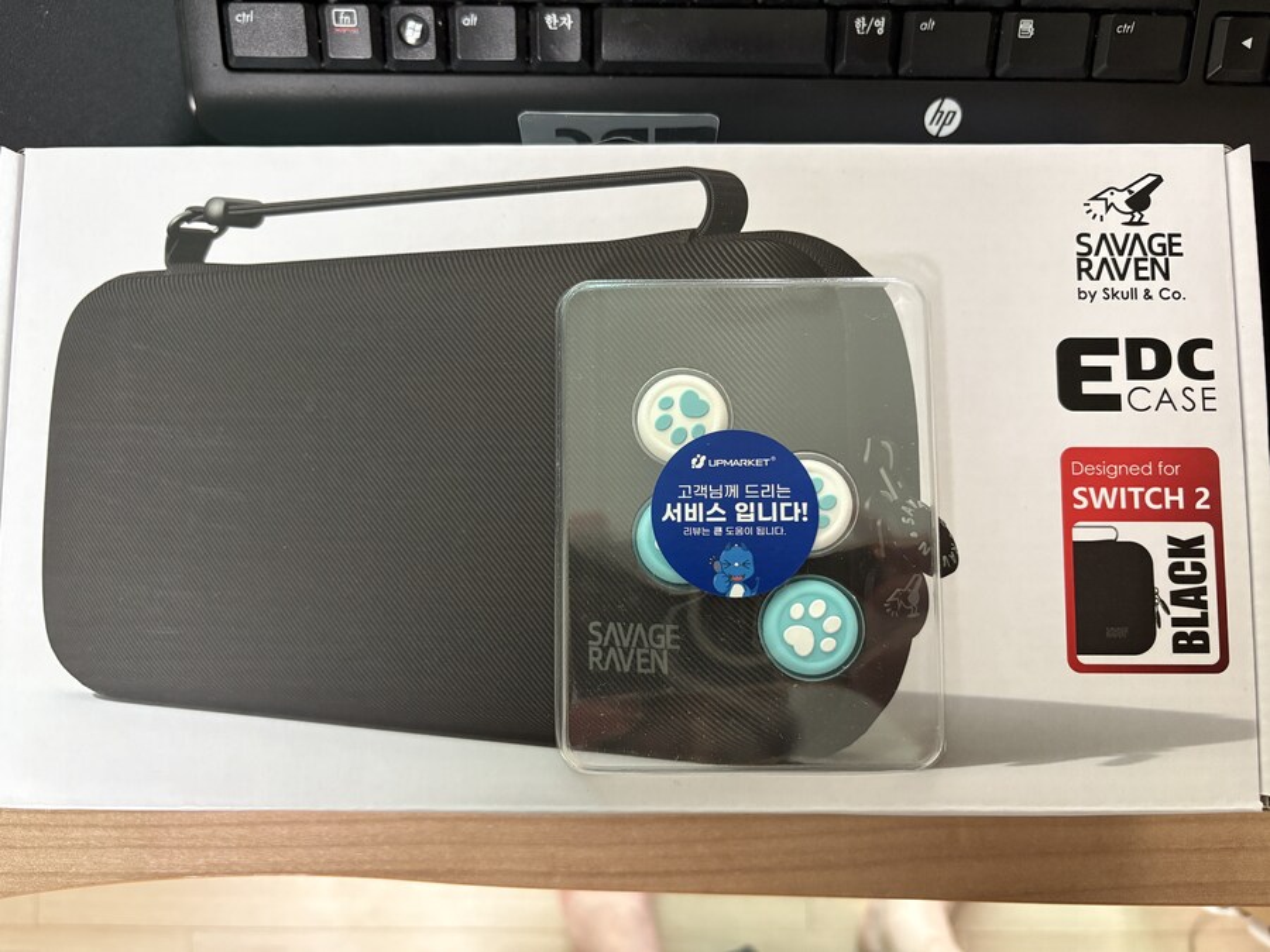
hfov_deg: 67.3
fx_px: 954
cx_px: 635
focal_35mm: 26
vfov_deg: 53.1
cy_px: 476
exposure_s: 1/60
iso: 320
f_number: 1.6
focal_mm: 5.96
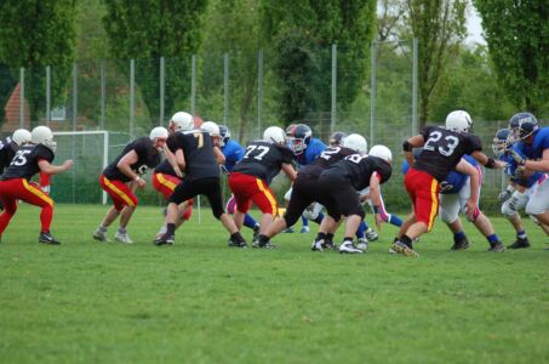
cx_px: 274
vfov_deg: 6.8
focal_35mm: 202
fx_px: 3082
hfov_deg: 10.2
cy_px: 182
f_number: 4.5
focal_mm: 135
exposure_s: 1/1000
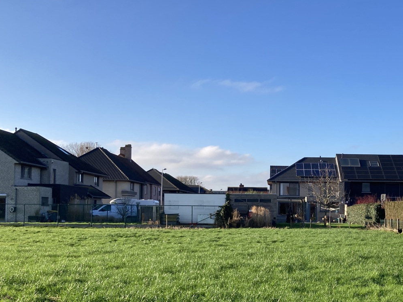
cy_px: 194
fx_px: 524
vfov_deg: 32.0
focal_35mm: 45
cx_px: 295
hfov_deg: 41.0
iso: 20
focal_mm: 3.99
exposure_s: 1/1333
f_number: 1.8
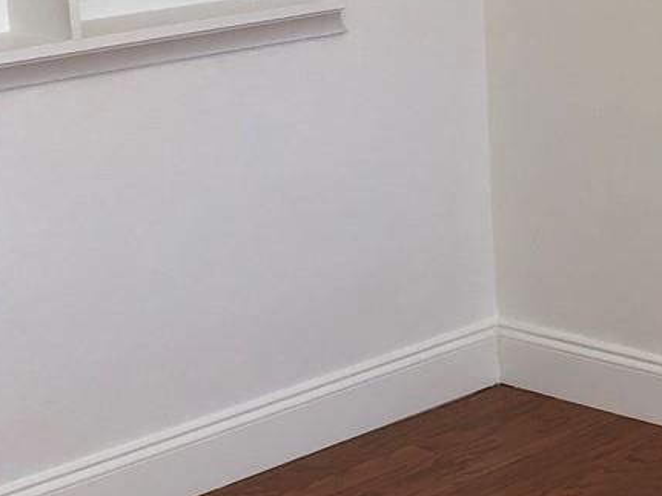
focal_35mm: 104
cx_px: 505
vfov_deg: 14.2
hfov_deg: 18.8
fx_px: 1988
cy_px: 106
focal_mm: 3.99
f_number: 1.8
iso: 25
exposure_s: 1/120
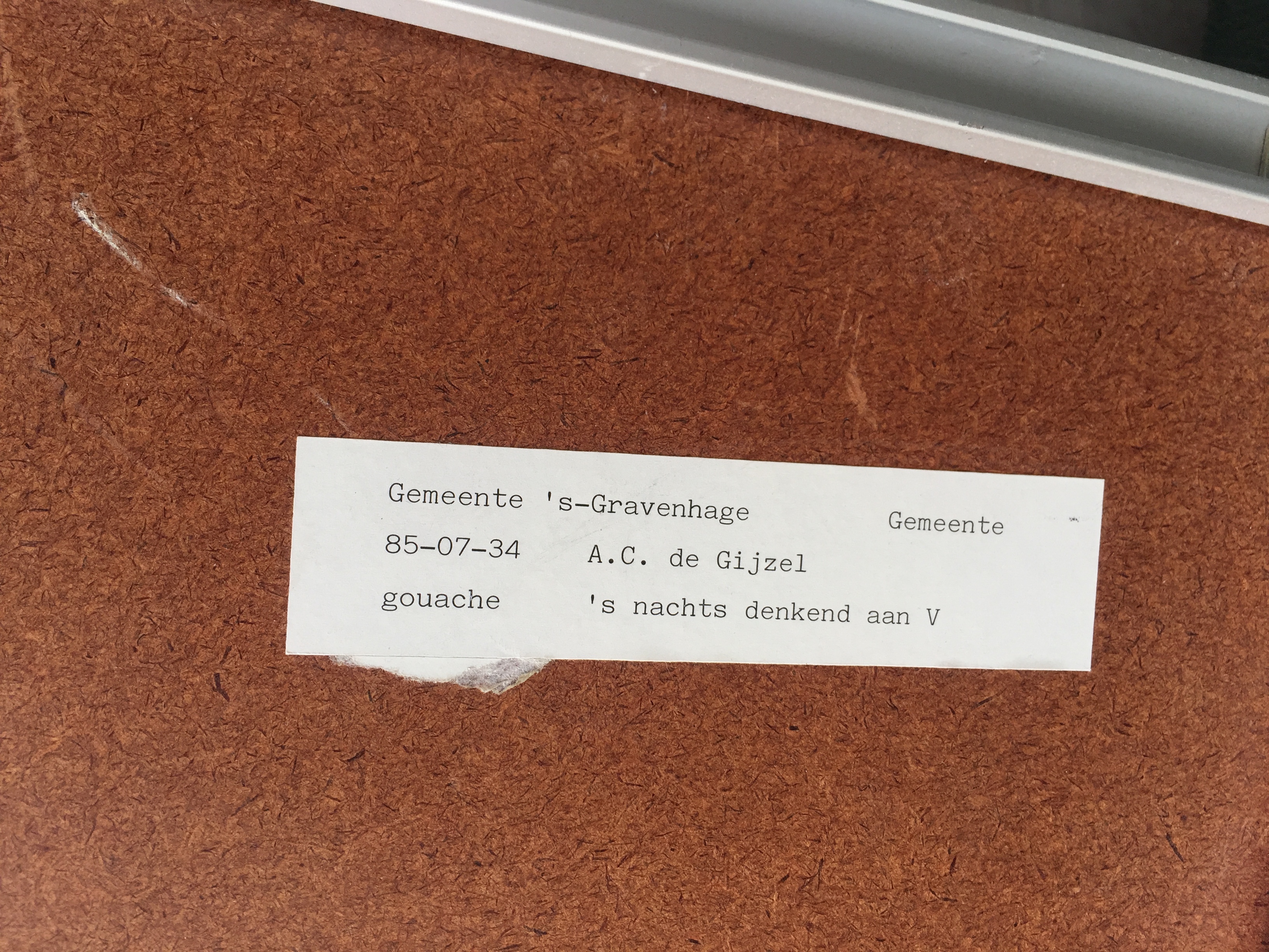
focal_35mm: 29
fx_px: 1063
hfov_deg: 61.7
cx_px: 634
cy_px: 476
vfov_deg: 48.2
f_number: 2.2
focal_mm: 4.15
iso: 50
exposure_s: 1/100
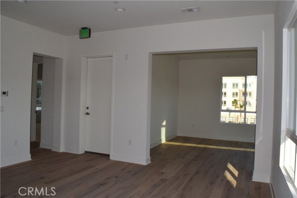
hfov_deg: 67.4
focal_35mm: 27
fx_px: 223
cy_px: 99
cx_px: 148
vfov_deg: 48.0
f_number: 22
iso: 1600
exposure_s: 1/200
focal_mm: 18
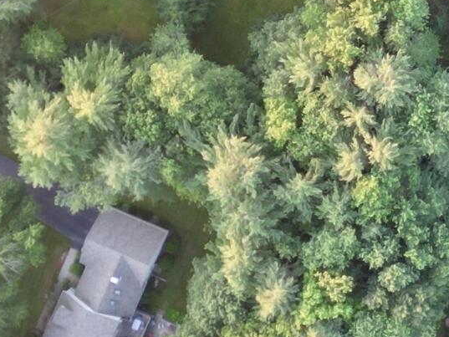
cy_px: -82
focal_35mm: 134
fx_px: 1738
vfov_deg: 10.8
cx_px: 512
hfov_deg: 14.3
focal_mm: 6.72
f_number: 1.7
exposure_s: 1/30
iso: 100
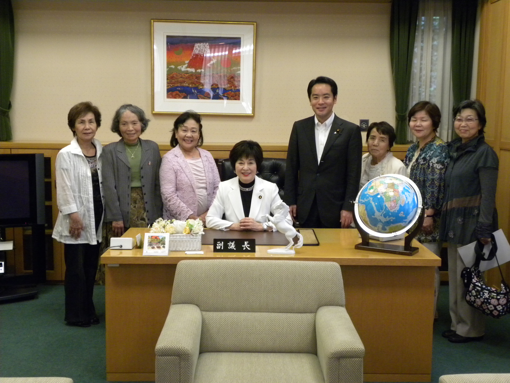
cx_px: 255
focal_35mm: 46
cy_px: 192
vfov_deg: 31.5
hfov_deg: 41.2
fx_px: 678
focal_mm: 8.2
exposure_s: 1/65.4
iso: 400
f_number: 3.2
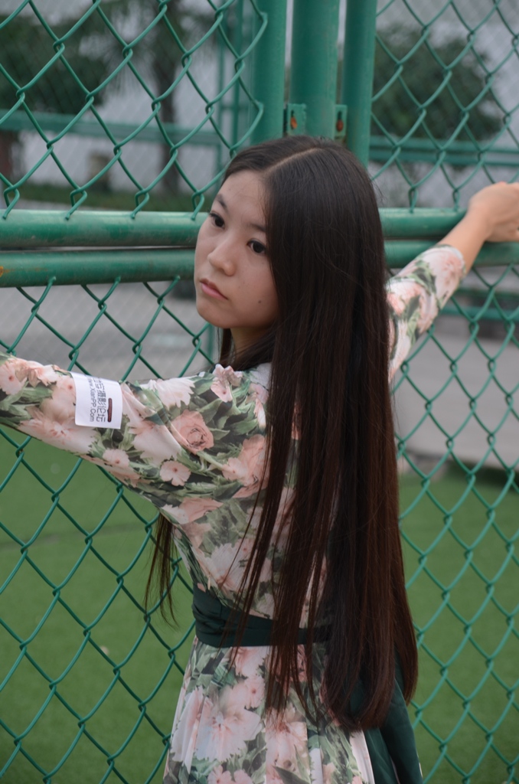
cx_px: 260
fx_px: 2281
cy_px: 392
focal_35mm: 105
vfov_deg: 19.5
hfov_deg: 13.0
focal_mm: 70
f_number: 5
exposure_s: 1/100
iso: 100
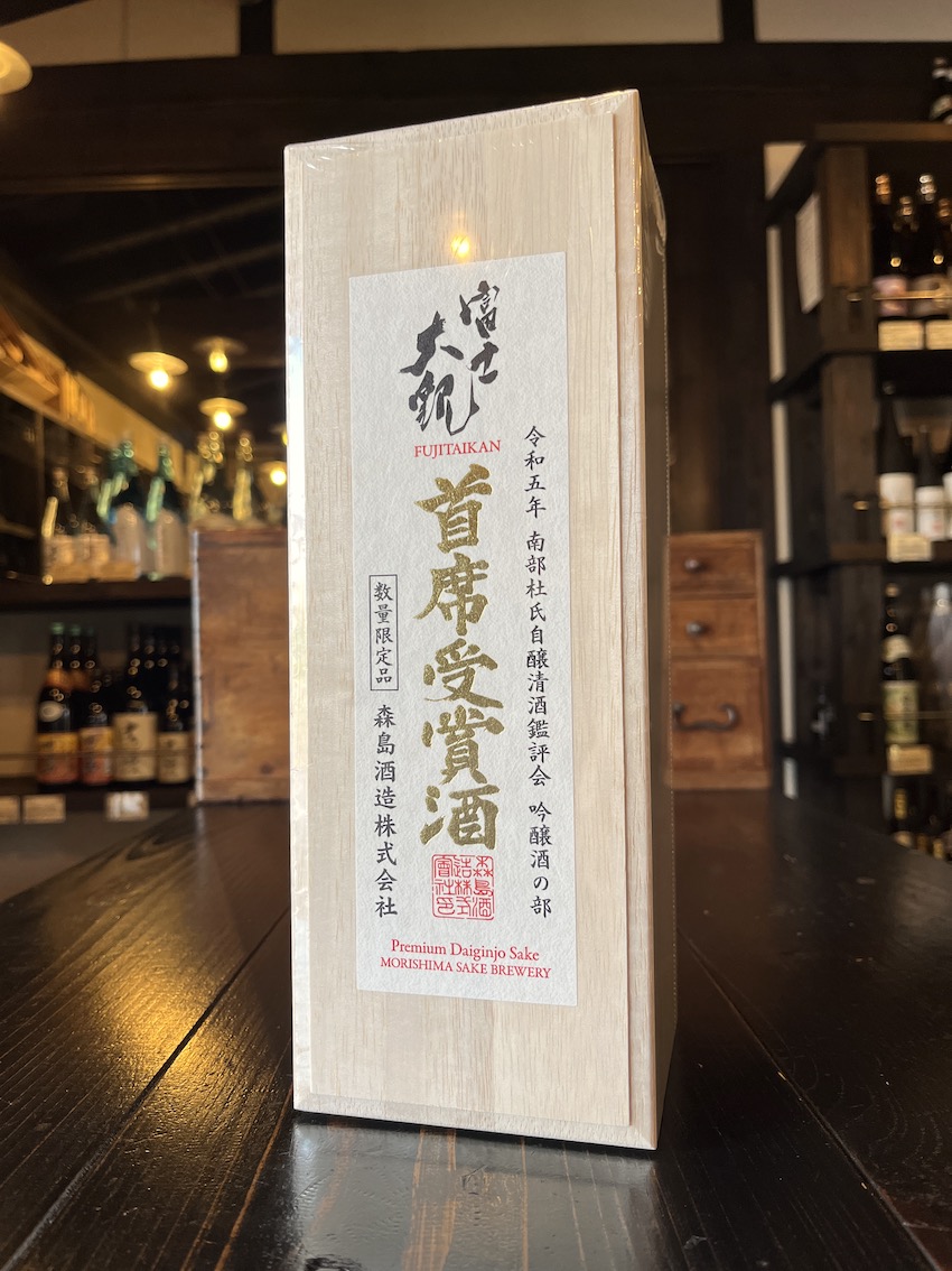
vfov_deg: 67.3
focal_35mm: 26
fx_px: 954
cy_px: 636
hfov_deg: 53.0
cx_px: 476
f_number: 1.6
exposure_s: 1/100
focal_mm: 5.1
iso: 100
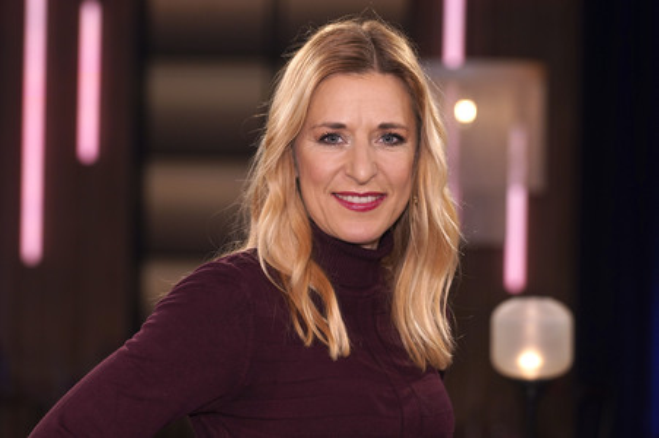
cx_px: 330
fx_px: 1829
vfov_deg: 13.7
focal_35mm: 100
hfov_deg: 20.4
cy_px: 219
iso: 1000
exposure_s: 1/200
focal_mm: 100
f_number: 3.5
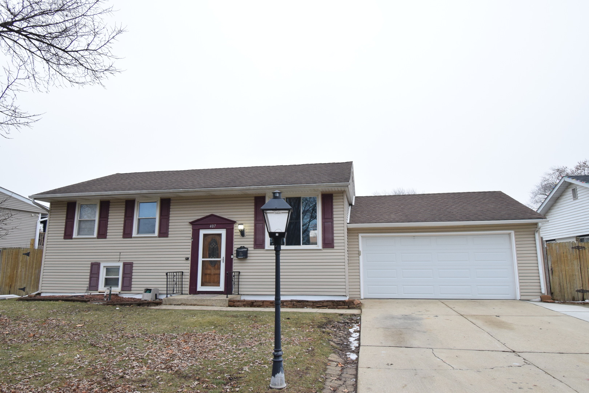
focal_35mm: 22
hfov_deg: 77.3
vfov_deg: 56.1
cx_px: 294
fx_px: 368
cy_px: 196
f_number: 11
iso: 1000
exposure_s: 1/100
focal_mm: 15
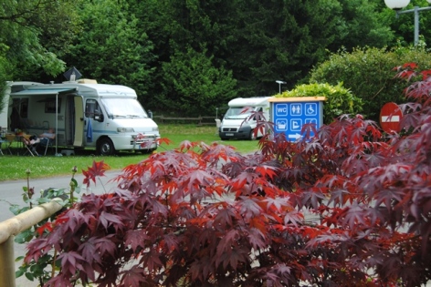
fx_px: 557
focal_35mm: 46
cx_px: 216
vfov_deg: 29.0
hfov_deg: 42.3
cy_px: 144
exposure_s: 1/125
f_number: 5.6
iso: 110
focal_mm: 31
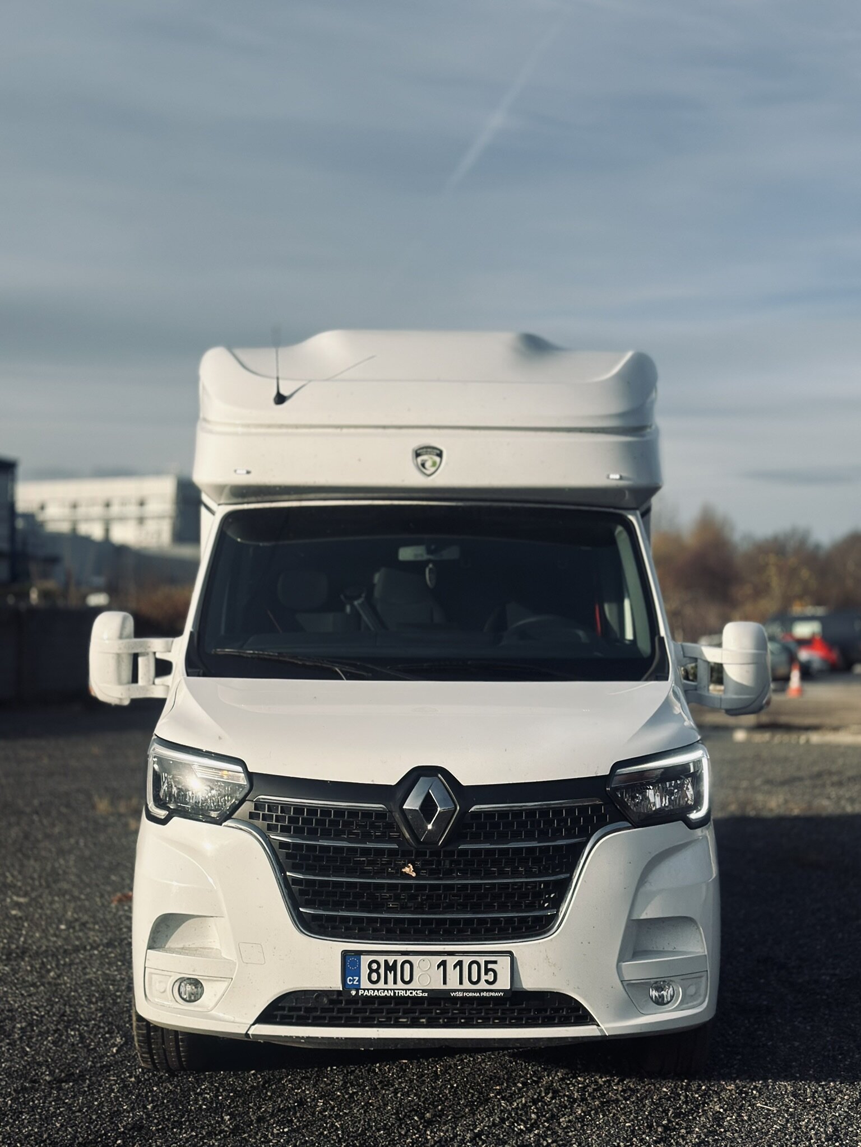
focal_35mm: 48
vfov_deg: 39.7
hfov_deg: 30.3
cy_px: 574
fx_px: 1592
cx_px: 430
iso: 80
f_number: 1.78
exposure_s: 1/3597
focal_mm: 6.86
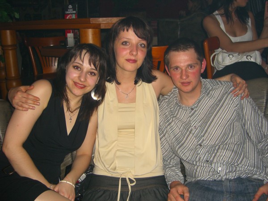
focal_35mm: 38
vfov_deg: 37.7
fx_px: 294
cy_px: 100
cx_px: 134
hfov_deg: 49.0
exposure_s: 1/60
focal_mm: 7.9
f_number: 2.8
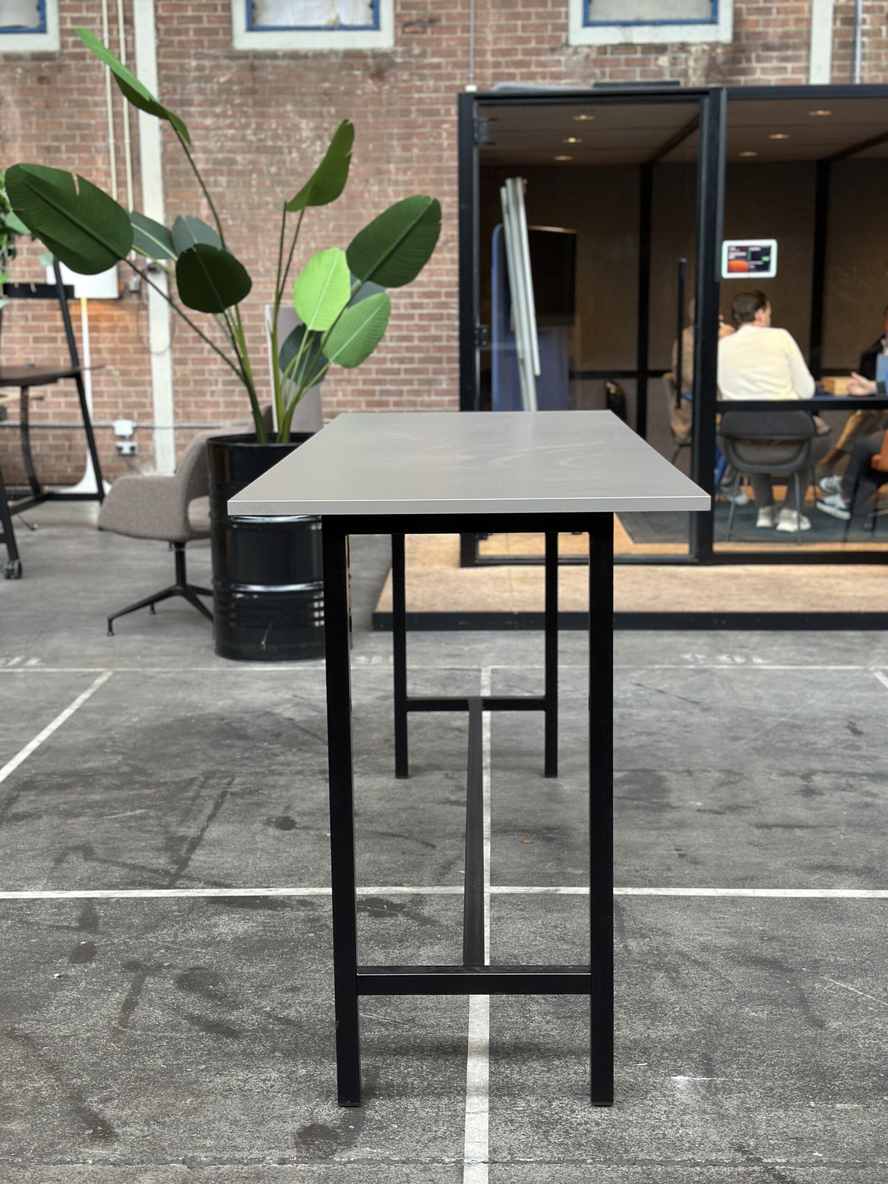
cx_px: 444
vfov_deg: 39.7
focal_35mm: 48
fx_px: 1642
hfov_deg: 30.3
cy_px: 592
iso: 80
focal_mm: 6.86
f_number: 1.78
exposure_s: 1/50
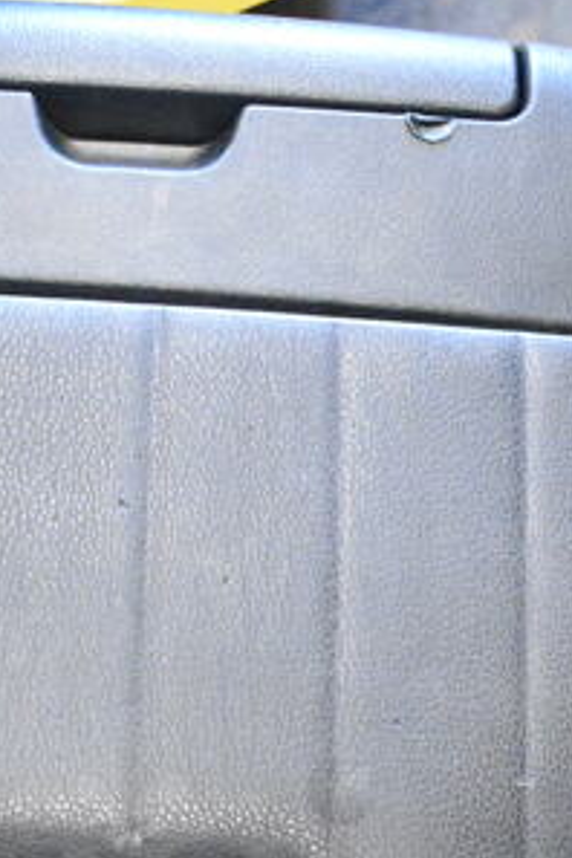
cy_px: 909
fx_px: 1978
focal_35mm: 83
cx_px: 173
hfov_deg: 16.4
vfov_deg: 23.2
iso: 6400
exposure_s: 1/60
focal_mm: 18
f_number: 4
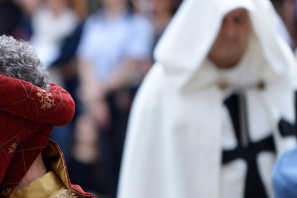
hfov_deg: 3.9
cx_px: -1
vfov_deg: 2.6
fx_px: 4349
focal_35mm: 527
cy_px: 117
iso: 140
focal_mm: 200
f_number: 4
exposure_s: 1/200
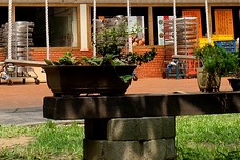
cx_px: 118
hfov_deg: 18.9
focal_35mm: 108
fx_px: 720
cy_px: -94
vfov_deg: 12.0
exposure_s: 1/340
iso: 400
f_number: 8
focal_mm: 16
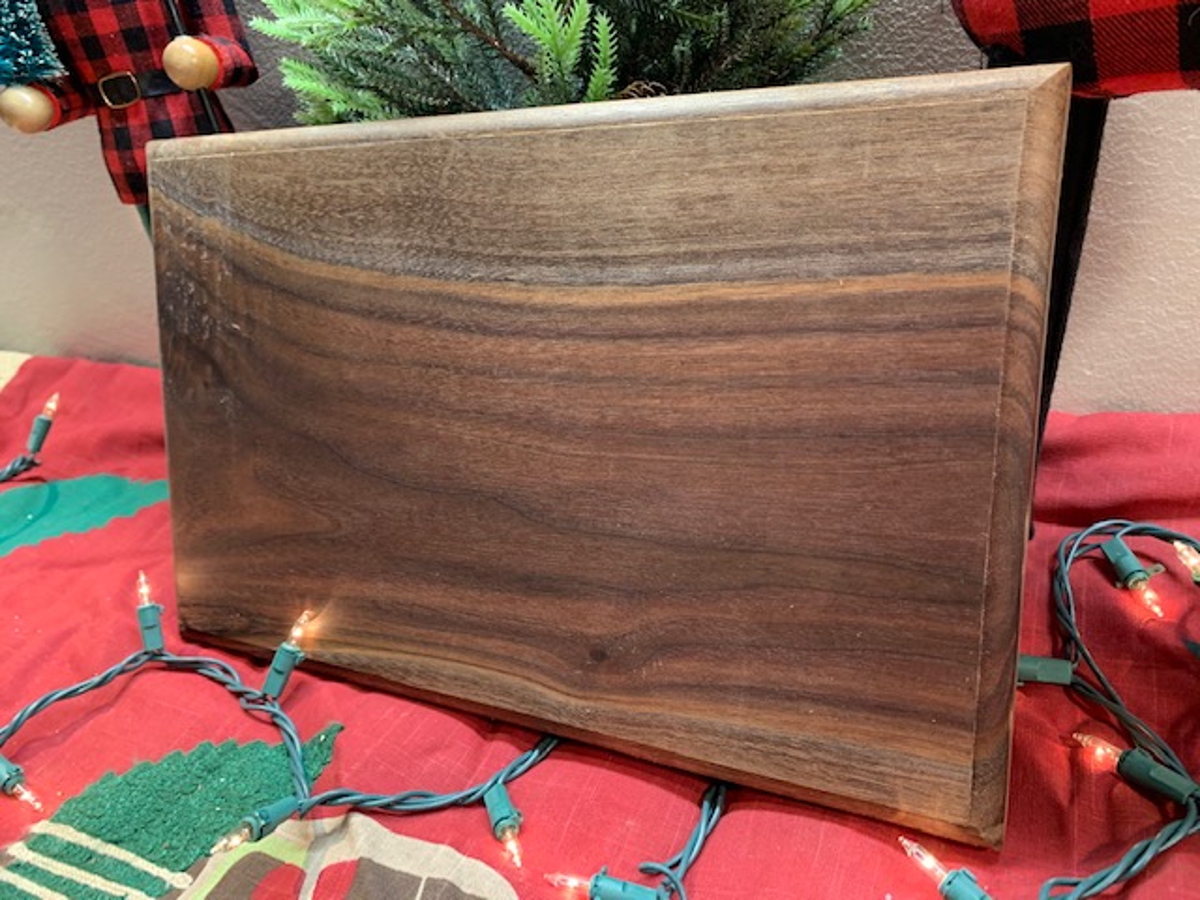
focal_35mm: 26
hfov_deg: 67.3
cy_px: 450
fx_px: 901
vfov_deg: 53.1
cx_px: 600
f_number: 1.8
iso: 250
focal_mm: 4.25
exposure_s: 1/60
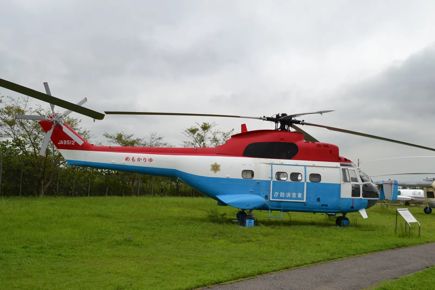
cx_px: 218
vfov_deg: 36.9
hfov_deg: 53.1
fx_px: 435
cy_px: 145
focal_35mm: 36
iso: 100
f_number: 8
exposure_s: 1/250
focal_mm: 24
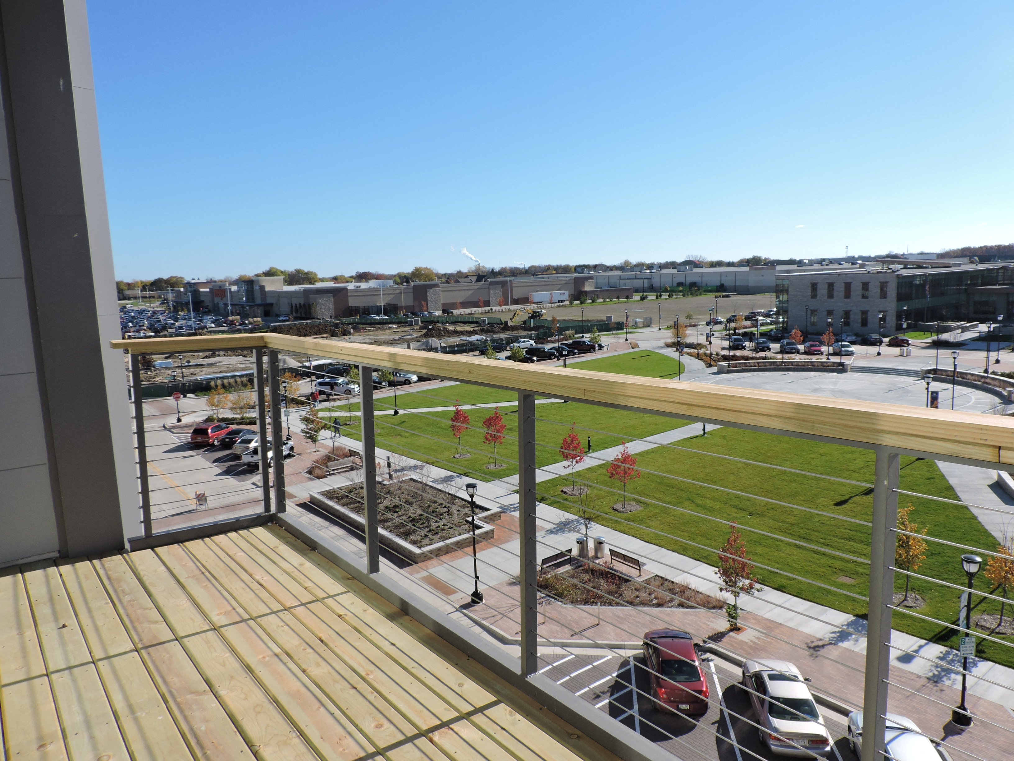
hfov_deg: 71.6
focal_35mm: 24
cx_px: 507
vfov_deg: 56.8
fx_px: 703
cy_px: 380
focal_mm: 4.3
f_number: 3.3
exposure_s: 1/1000
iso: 100
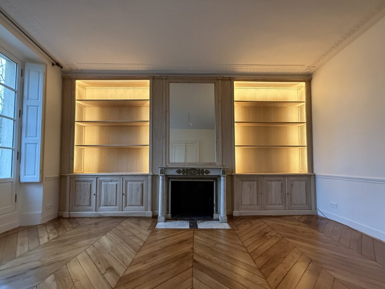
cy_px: 144
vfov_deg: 85.7
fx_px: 156
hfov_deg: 102.1
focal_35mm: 14
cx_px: 192
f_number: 2.2
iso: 500
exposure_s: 1/50
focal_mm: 2.22
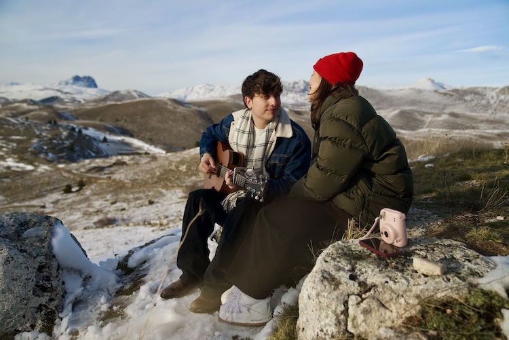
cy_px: 170
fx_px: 424
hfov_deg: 61.9
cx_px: 254
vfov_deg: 43.7
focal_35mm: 30
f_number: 2.8
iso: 100
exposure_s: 1/125
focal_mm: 30
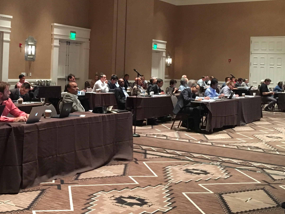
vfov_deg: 26.7
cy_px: 58
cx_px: 76
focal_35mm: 54
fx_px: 445
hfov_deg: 34.9
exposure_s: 1/15
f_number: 2.2
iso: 200
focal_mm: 4.15
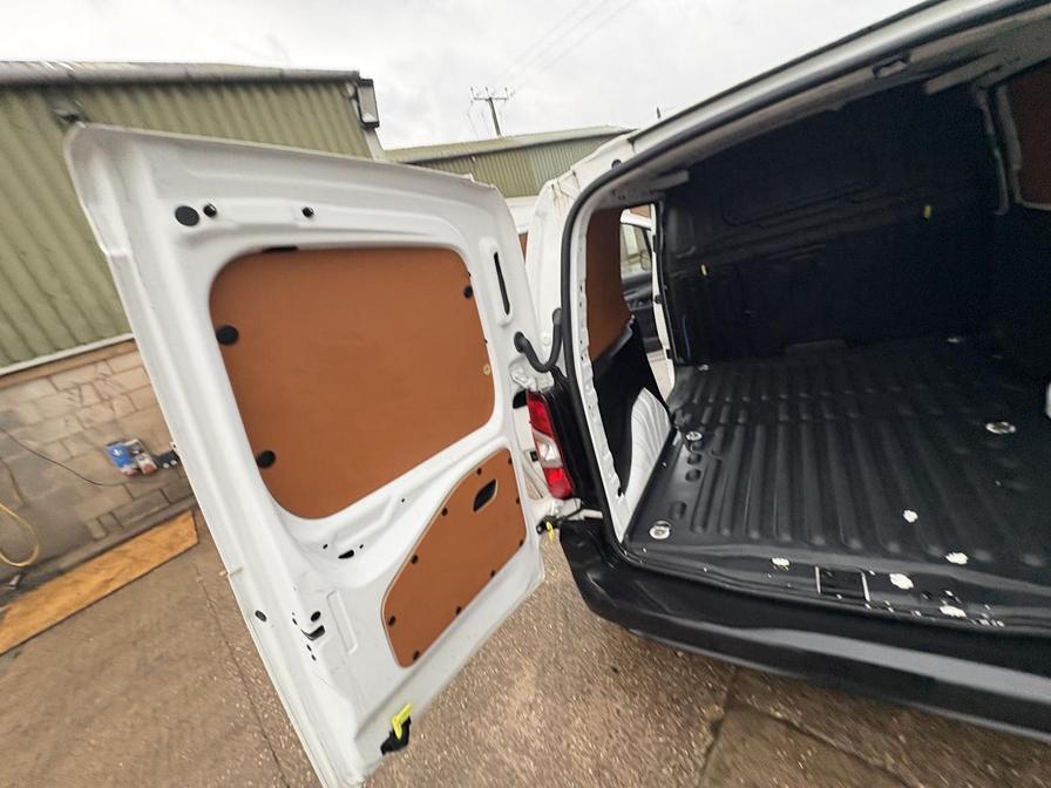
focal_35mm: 14
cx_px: 526
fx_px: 425
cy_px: 394
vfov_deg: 85.7
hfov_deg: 102.1
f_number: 2.2
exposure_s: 1/61
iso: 250
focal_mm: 2.22
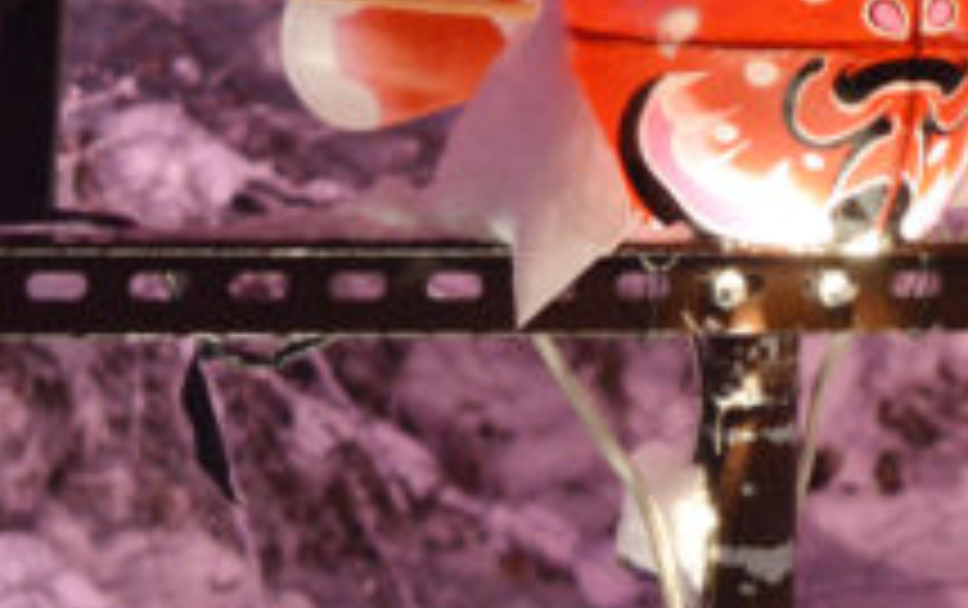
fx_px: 3936
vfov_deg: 8.8
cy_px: -38
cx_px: 747
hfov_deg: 14.0
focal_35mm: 149
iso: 800
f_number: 3.5
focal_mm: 28
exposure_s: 1/20
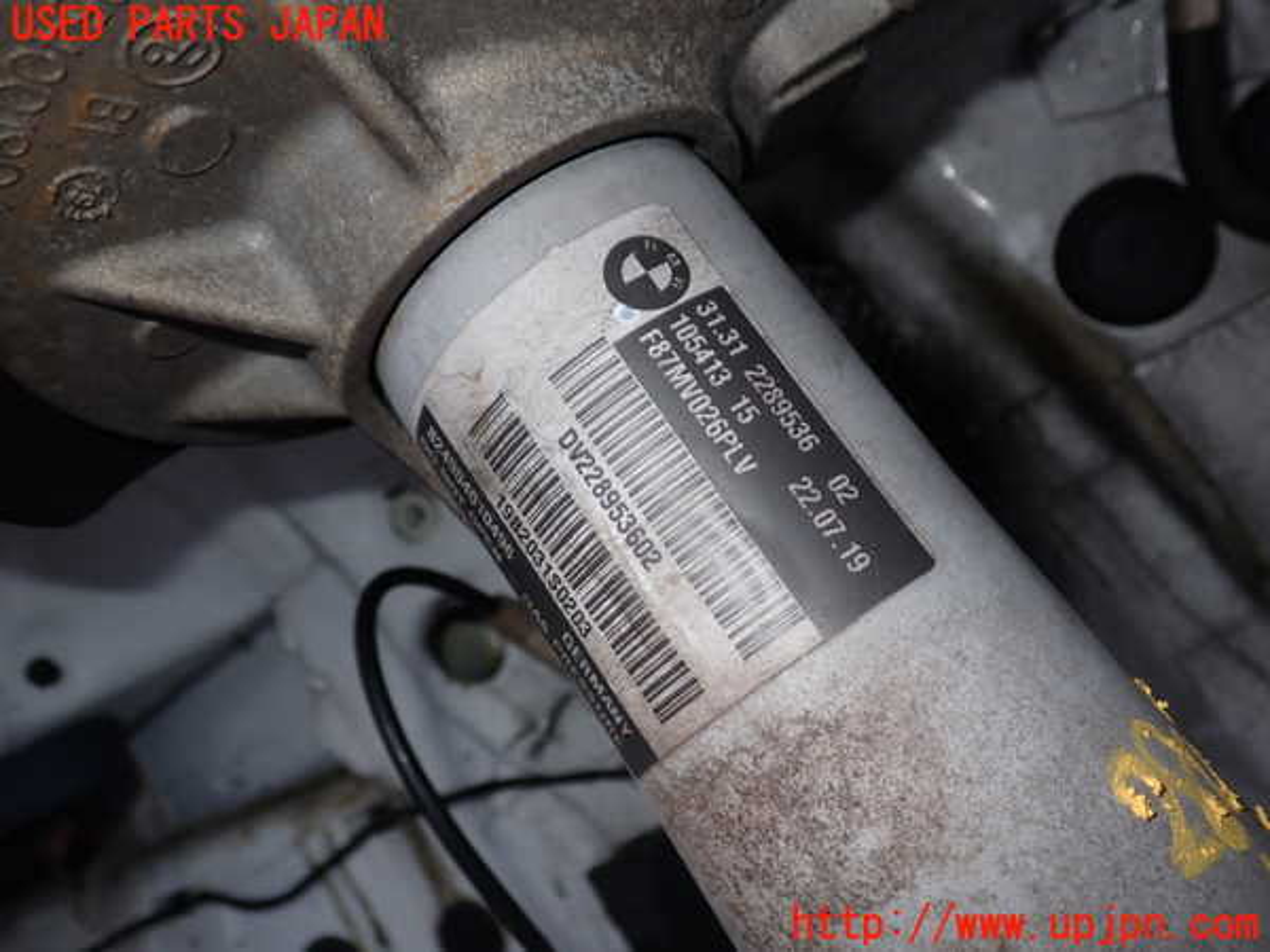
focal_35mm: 30
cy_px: 476
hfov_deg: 60.0
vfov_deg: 46.8
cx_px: 635
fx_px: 1101
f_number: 6.3
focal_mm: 5.4
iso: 160
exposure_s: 1/30
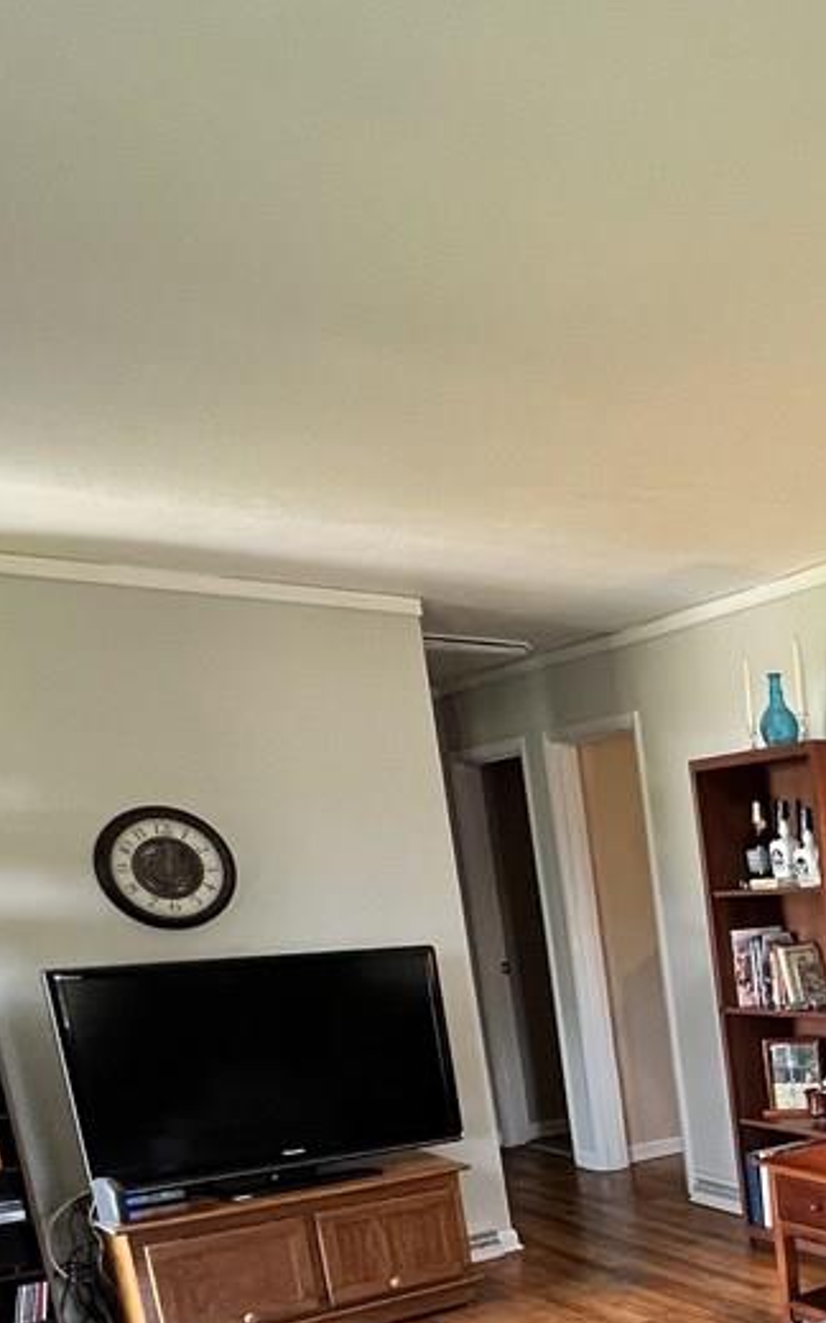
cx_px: 1055
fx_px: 1226
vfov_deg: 50.6
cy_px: 1180
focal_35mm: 34
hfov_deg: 30.1
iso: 160
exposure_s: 1/60
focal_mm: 1.57
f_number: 1.8
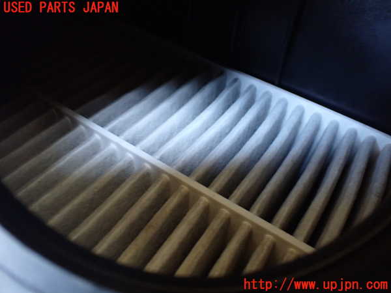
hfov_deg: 60.0
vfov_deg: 46.8
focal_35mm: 30
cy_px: 146
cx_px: 196
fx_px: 339
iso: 800
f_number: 2.3
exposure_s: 1/40
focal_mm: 5.4
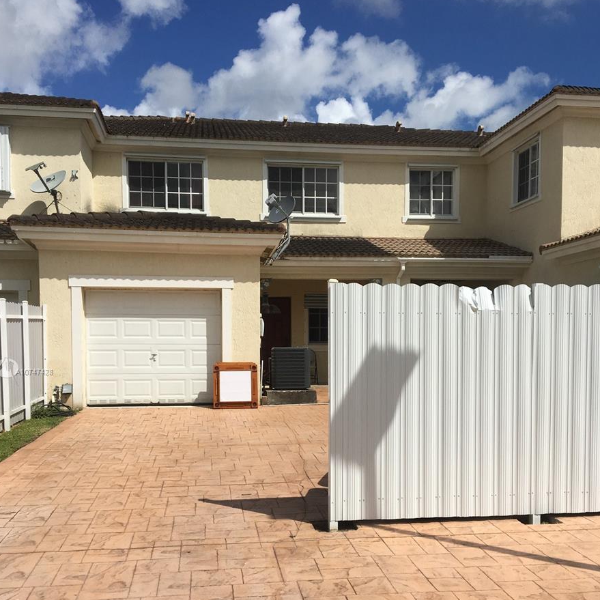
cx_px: 299
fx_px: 686
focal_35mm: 35
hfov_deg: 47.2
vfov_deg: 46.8
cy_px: 372
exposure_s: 1/4274
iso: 25
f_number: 2.2
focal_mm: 4.15
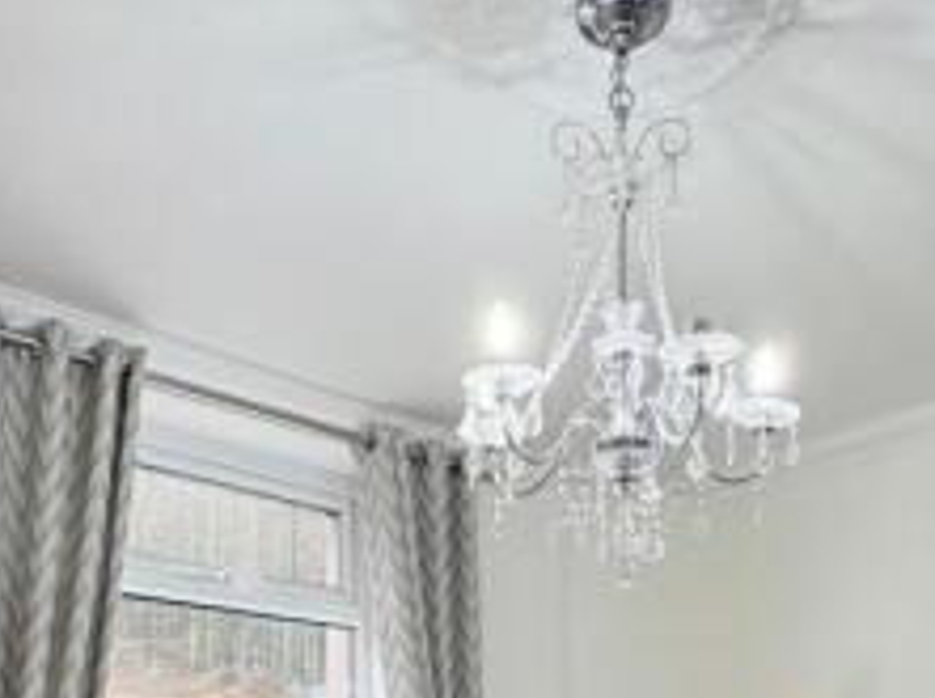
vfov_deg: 31.8
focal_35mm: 37
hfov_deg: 50.0
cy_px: 848
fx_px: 998
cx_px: 544
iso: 200
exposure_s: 1/100
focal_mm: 2.22
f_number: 2.2
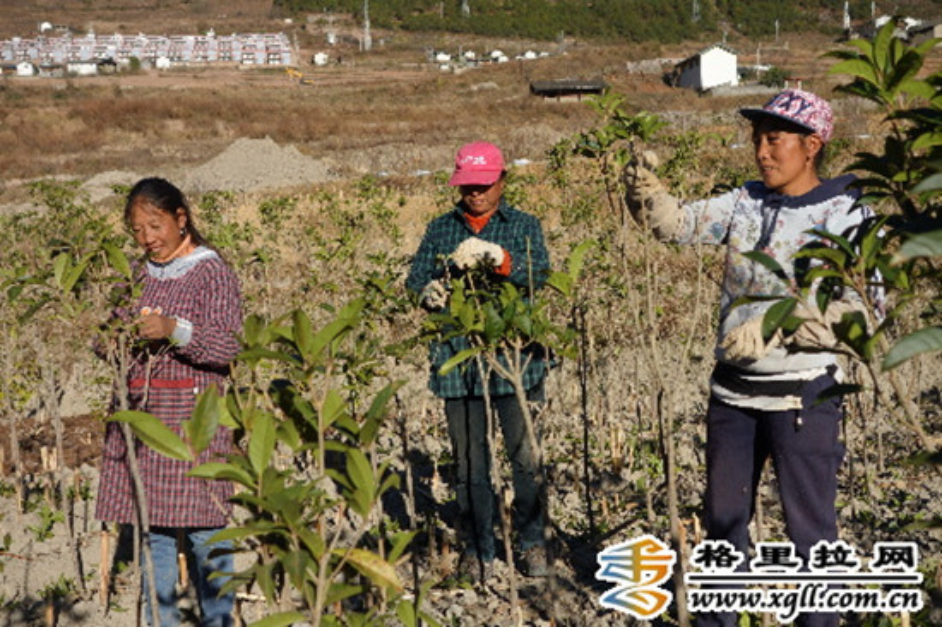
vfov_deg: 27.5
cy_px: 314
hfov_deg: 40.4
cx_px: 471
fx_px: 1281
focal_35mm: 49
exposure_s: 1/800
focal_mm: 18.23
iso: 125
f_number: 5
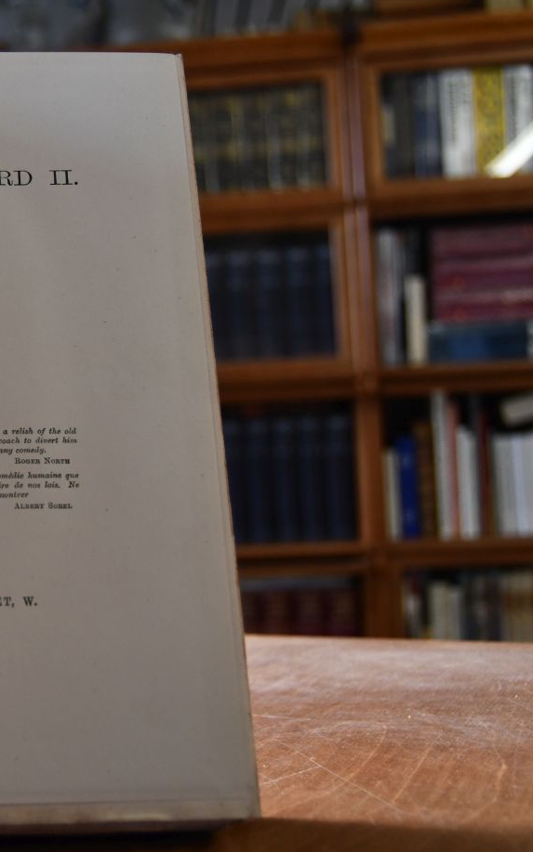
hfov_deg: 21.8
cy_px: 420
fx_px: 1302
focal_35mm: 56
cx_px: -69
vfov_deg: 36.3
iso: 720
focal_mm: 24
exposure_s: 1/250
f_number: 3.8
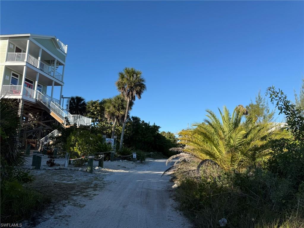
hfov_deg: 71.6
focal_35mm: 24
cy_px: 114
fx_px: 211
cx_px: 152
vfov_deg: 56.8
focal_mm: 6.76
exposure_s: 1/3584
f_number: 1.78
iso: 80
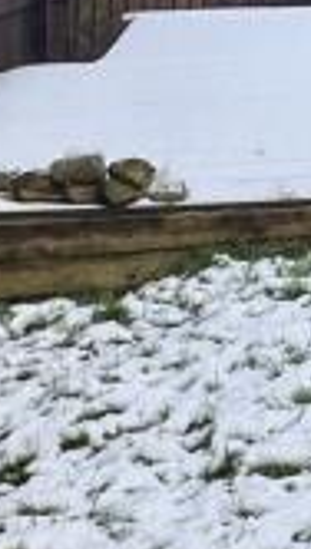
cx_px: 794
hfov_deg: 10.7
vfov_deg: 21.8
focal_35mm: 94
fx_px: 1371
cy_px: 2
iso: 50
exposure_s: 1/1233
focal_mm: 2.22
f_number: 2.2
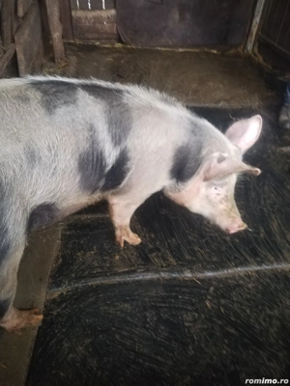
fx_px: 290
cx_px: 145
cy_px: 193
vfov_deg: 67.3
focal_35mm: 26
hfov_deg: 53.1
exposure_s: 1/33.3
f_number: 1.8
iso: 678
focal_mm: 4.75
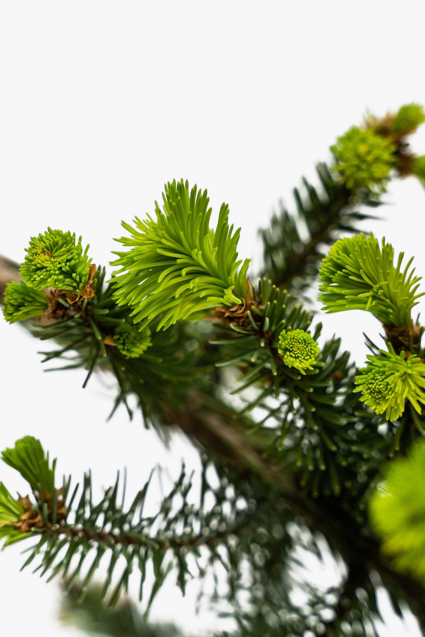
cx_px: 212
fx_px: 1983
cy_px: 318
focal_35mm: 112
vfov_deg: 18.3
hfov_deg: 12.2
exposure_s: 1/250
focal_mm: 75
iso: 640
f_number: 4
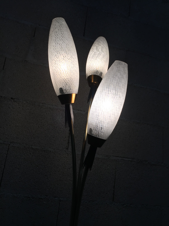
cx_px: 84
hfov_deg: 48.2
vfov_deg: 61.7
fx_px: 189
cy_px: 113
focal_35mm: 29
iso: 32
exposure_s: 1/221
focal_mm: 4.15
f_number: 2.2
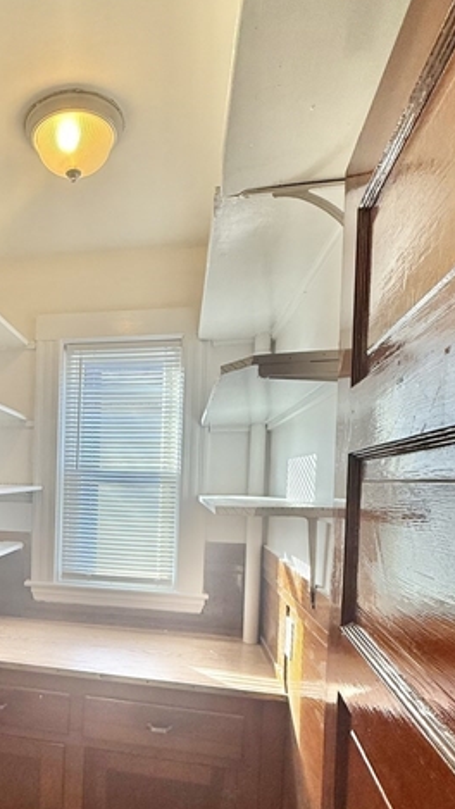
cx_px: 52
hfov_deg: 42.5
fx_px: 536
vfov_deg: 72.6
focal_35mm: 25
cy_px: 512
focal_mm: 2.22
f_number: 2.2
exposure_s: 1/120
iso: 80
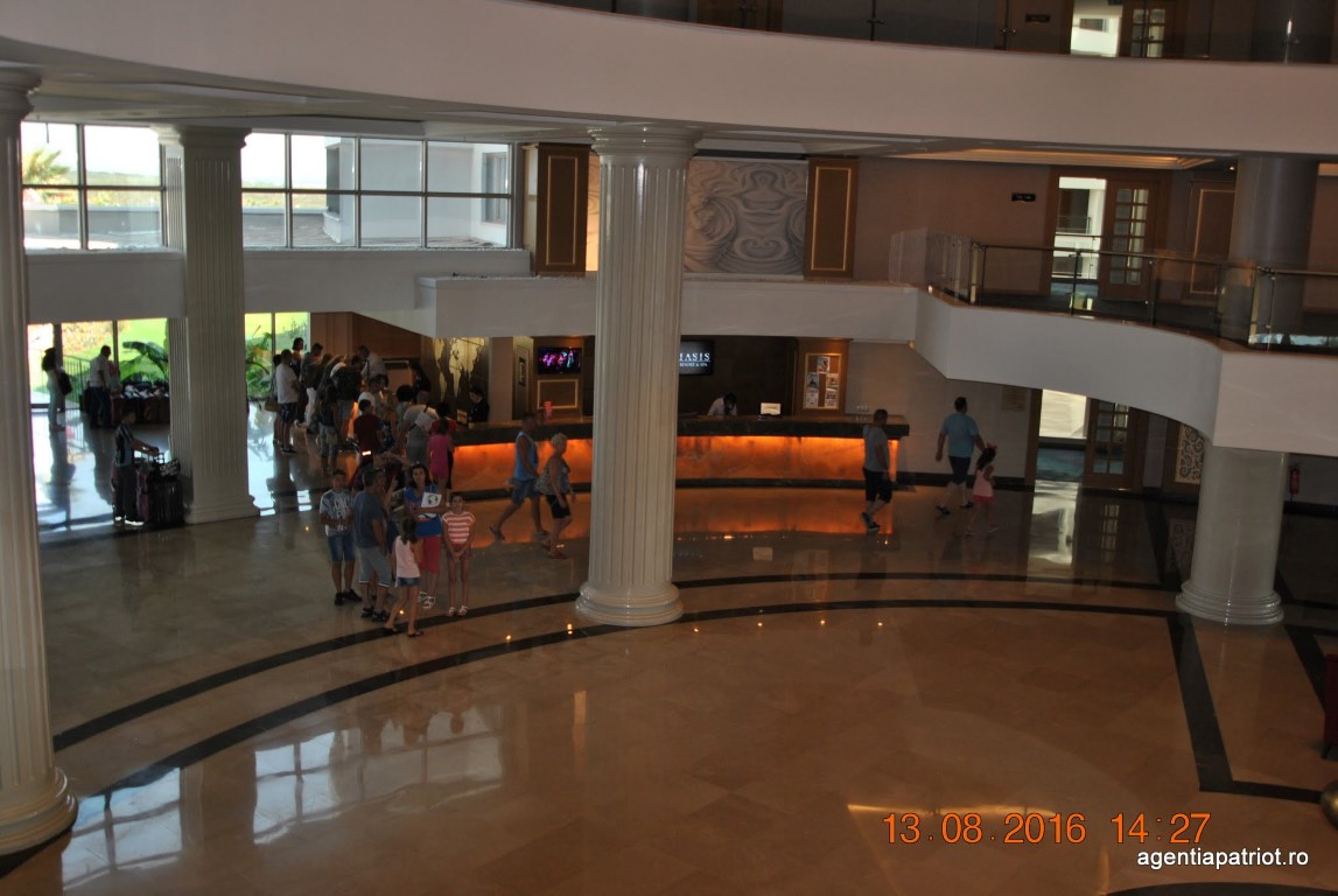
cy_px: 448
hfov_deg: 53.1
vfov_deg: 37.0
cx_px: 669
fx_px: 1340
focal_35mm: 36
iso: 200
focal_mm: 24
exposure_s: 1/60
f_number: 4.5
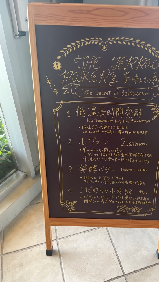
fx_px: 217
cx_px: 105
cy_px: 142
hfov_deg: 39.8
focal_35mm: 29
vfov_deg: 66.1
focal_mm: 5.1
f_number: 1.6
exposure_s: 1/60
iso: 64
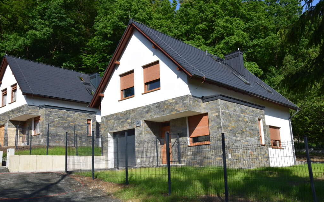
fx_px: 327
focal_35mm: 37
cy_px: 107
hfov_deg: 52.7
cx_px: 161
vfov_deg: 34.4
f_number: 11
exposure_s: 1/500
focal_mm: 24
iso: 400
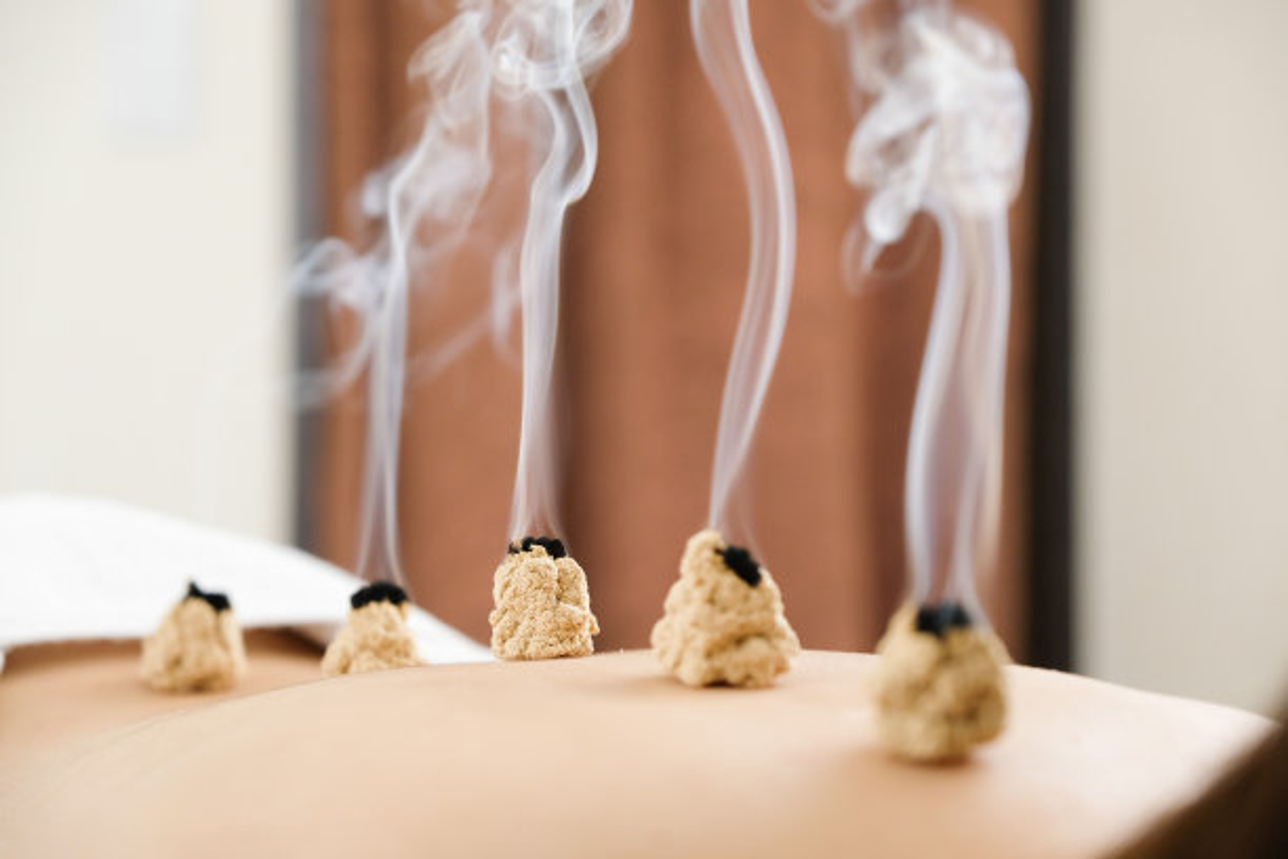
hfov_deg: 24.5
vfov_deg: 16.5
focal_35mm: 83
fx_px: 2969
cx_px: 644
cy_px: 430
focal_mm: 55
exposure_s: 1/160
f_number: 2.8
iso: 800
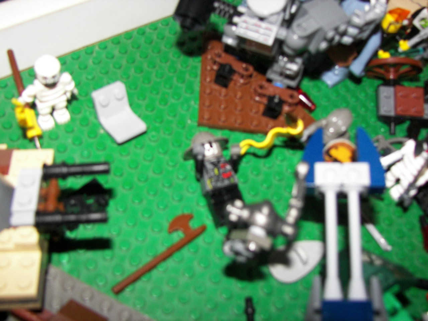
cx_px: 214
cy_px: 160
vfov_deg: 35.1
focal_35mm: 41
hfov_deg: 45.8
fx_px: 507
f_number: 2.8
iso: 100
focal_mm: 6.8
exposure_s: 1/30
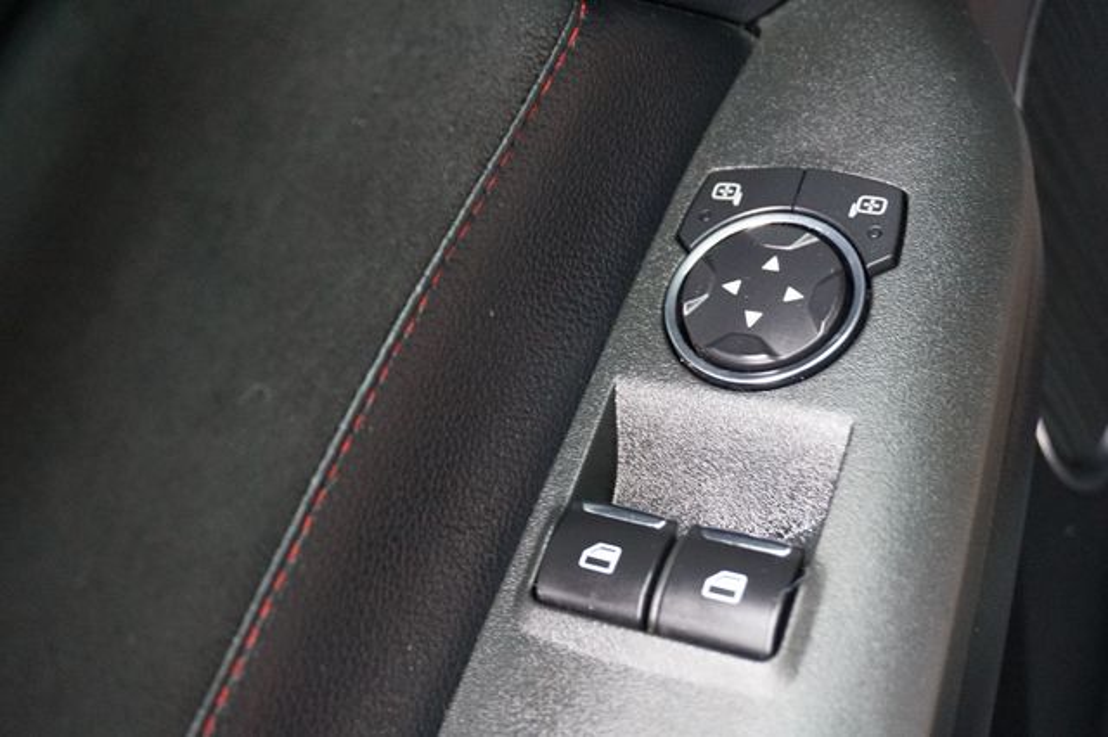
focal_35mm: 42
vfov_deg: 31.9
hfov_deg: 46.4
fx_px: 1292
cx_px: 554
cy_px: 368
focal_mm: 28
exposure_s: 1/60
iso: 2500
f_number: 4.5
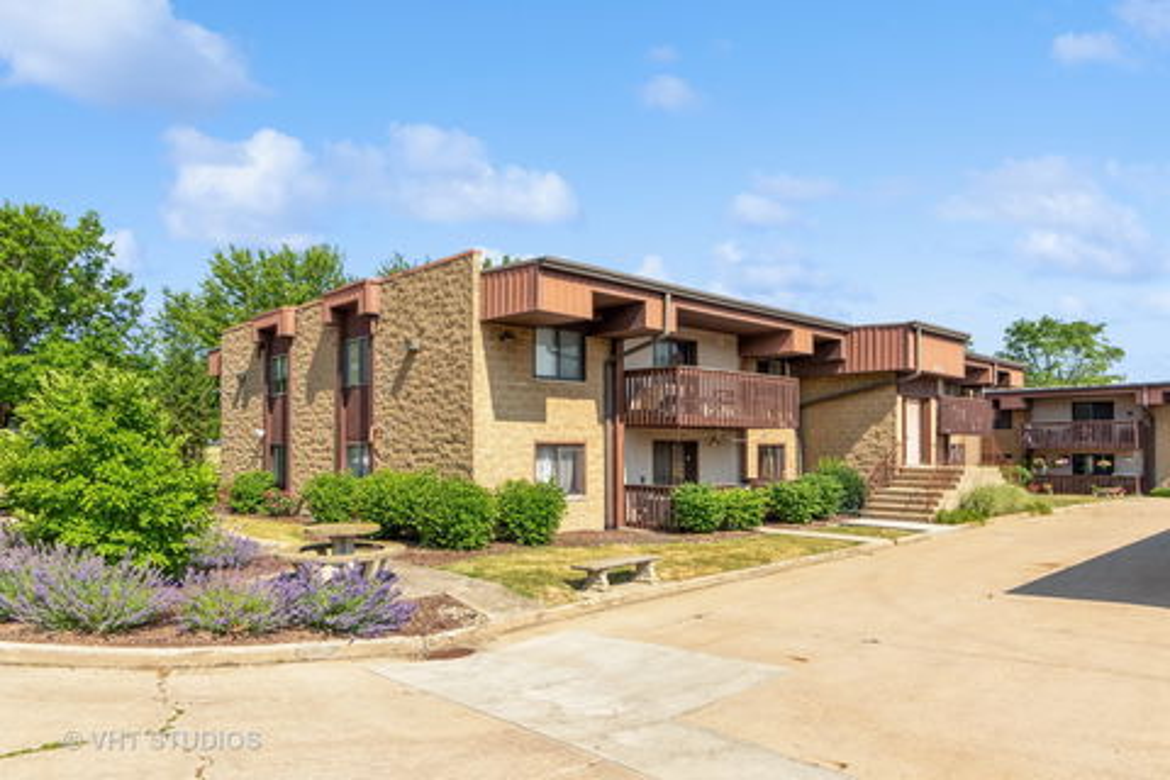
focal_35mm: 22
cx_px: 585
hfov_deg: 78.6
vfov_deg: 57.2
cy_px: 390
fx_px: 715
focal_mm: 15
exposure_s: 1/400
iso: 400
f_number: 11
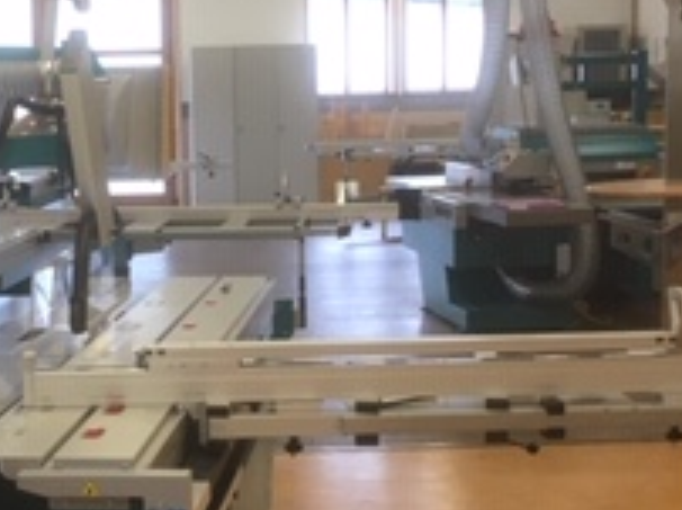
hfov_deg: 21.1
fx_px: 1810
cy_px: 355
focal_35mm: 92
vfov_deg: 16.0
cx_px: 132
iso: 40
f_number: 2.2
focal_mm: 4.15
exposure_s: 1/33
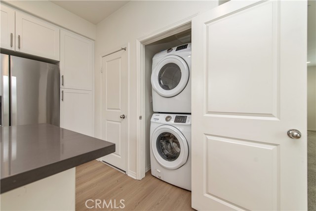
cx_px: 158
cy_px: 106
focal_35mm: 14
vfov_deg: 81.1
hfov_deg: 104.3
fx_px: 123
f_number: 4
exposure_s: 1/60
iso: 280
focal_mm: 14
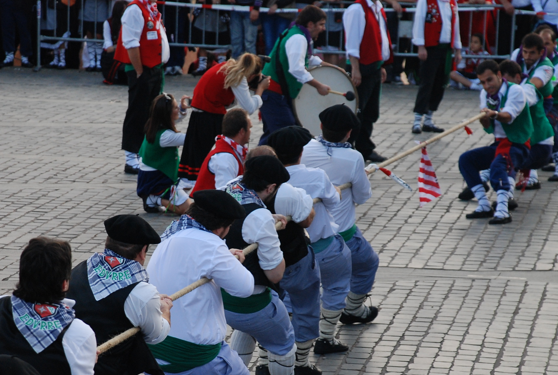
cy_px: 274
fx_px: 3476
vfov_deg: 6.2
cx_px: 217
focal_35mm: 224
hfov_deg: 9.2
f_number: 5.6
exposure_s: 1/200
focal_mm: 95
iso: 400
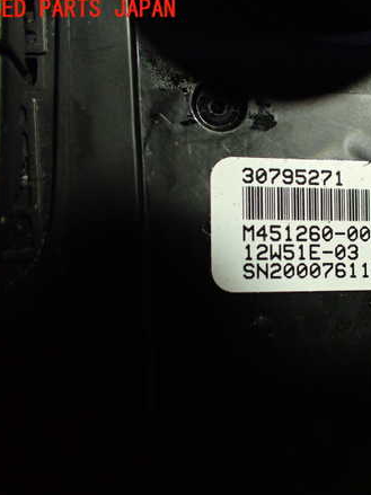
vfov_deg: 45.8
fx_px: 586
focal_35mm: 41
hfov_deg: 33.8
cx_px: 309
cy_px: 249
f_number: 2.3
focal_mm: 5.4
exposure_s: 1/125
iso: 640
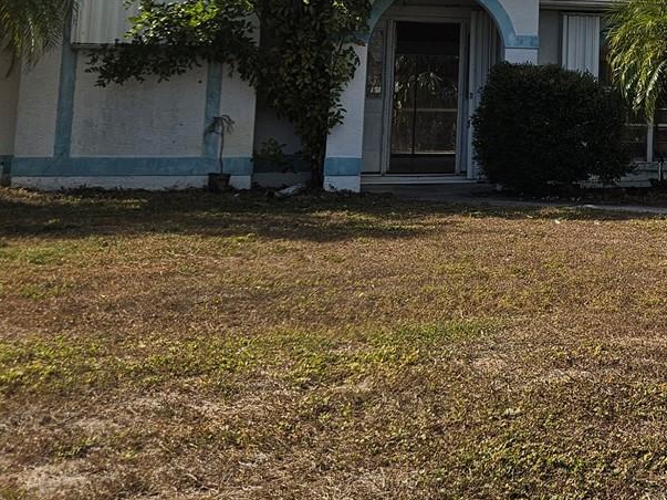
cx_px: 682
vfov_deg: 22.9
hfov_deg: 29.4
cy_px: -15
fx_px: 1175
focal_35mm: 61
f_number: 1.8
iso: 25
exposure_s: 1/3067
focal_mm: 5.4
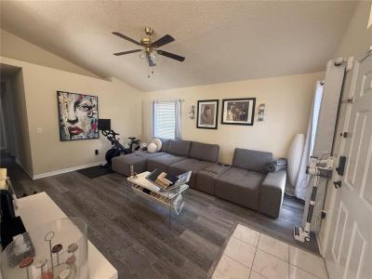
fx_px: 150
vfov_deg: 85.7
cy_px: 140
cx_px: 186
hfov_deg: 102.1
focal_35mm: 14
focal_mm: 2.22
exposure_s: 1/120
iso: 320
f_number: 2.2
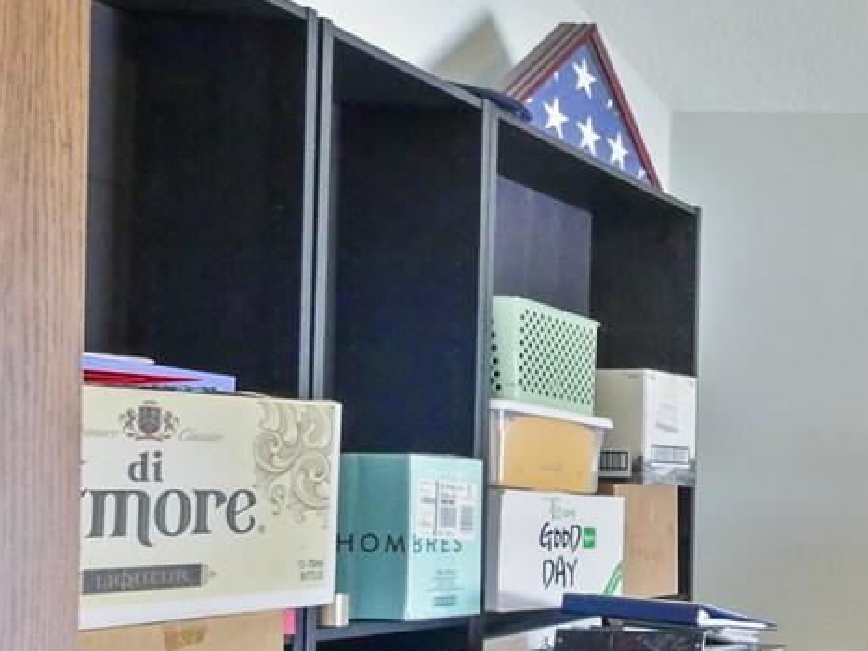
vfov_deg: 29.4
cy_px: 545
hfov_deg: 26.6
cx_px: 1342
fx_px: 1203
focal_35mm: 48
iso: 2000
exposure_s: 1/60
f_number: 4
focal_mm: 7
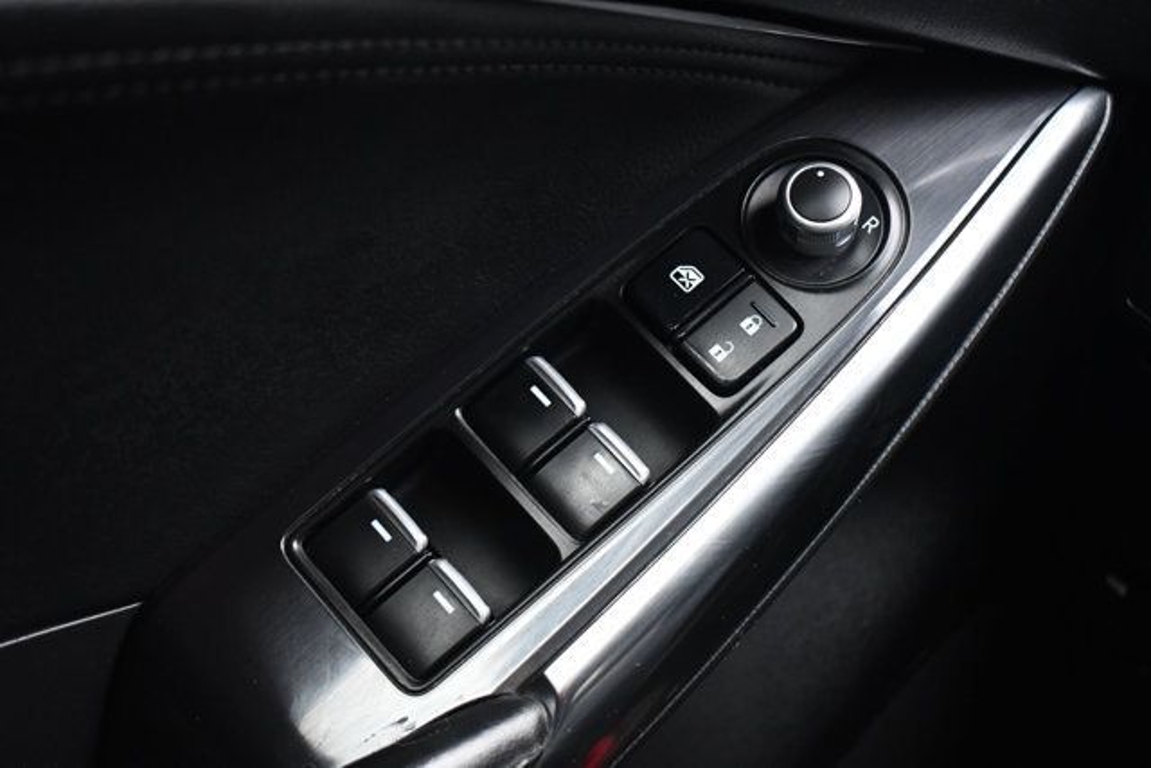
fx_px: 1823
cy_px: 384
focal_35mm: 57
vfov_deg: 23.8
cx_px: 576
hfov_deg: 35.0
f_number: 4.8
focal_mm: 38
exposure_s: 1/80
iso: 3200
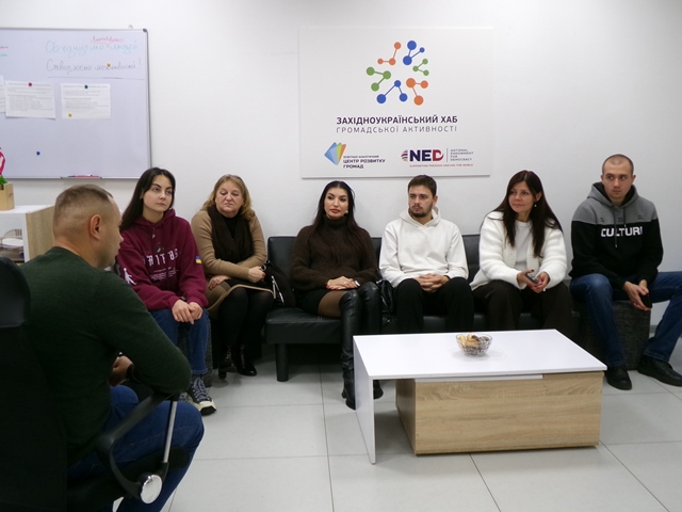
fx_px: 729
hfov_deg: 50.1
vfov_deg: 38.7
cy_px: 256
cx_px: 341
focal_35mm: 37
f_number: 4
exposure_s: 1/20
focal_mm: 6.6
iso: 200
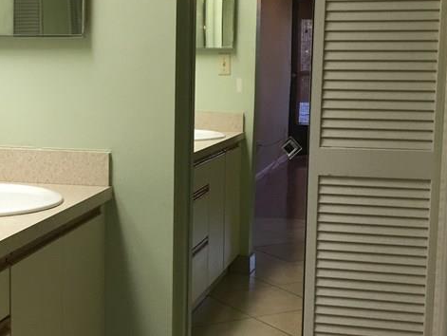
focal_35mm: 63
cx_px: 120
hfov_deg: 30.3
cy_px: 155
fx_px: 814
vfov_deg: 23.3
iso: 100
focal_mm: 4.15
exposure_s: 1/30
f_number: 2.2
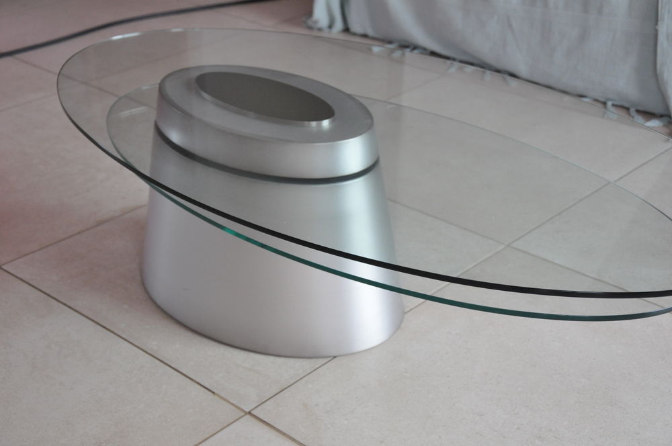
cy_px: 223
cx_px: 336
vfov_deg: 22.6
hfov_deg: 33.4
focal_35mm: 60
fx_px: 1119
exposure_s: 1/160
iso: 1250
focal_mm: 40
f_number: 6.3
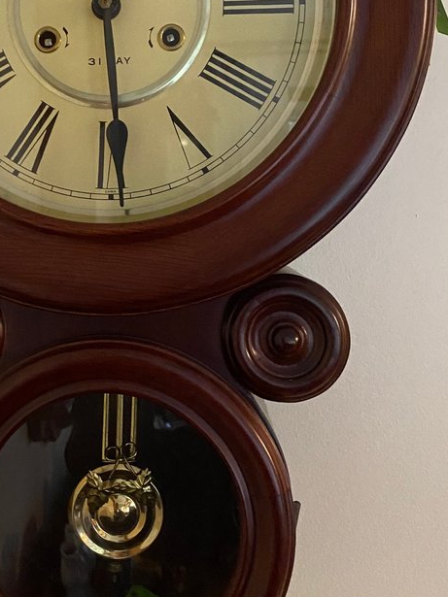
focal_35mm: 48
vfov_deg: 39.1
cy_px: 187
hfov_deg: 29.8
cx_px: 113
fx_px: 829
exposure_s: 1/30
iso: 800
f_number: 1.8
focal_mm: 4.25
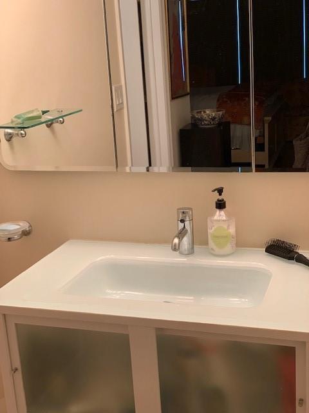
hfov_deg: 28.0
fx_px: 619
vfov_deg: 36.8
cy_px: 206
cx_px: 154
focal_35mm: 52
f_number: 2.4
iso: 160
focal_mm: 6
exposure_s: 1/60
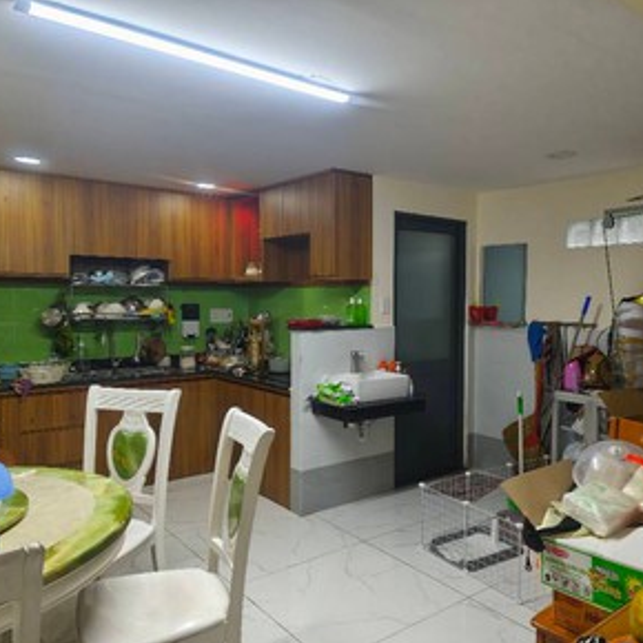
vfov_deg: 57.3
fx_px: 588
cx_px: 377
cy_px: 322
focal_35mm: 28
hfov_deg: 57.0
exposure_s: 1/50
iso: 320
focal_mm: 5.35
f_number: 1.7
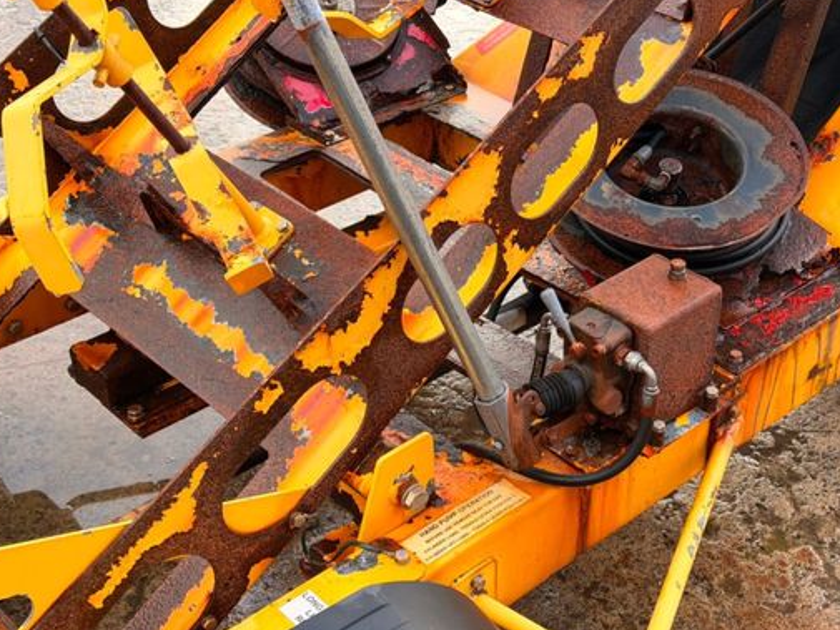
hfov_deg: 33.7
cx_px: 474
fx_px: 1384
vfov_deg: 25.7
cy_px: 352
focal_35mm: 57
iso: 80
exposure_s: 1/466
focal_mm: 6.76
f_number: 1.78
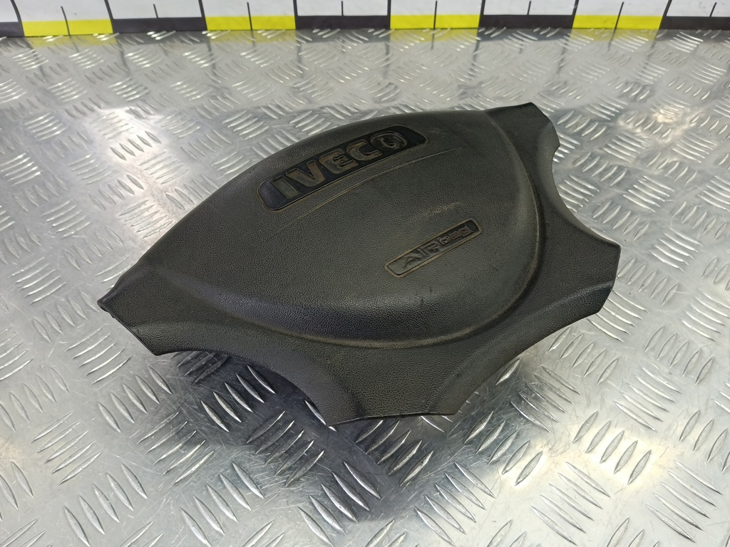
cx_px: 365
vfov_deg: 58.9
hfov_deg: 73.9
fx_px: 485
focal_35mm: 23
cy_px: 274
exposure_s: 1/50
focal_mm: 4.11
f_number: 1.6
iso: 172
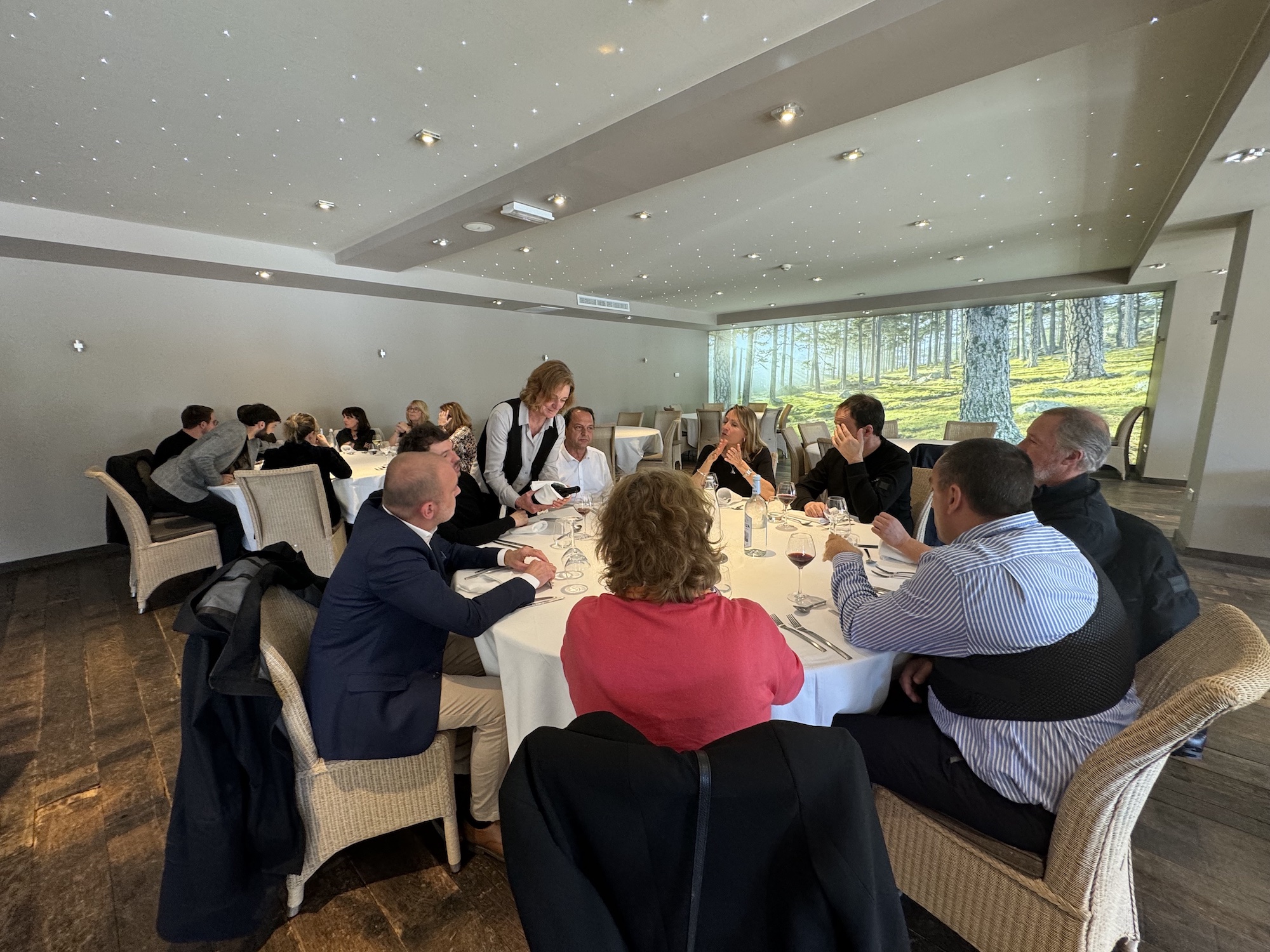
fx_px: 514
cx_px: 635
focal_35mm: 14
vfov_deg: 85.7
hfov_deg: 102.1
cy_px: 476
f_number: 2.2
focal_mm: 2.22
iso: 160
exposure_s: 1/50
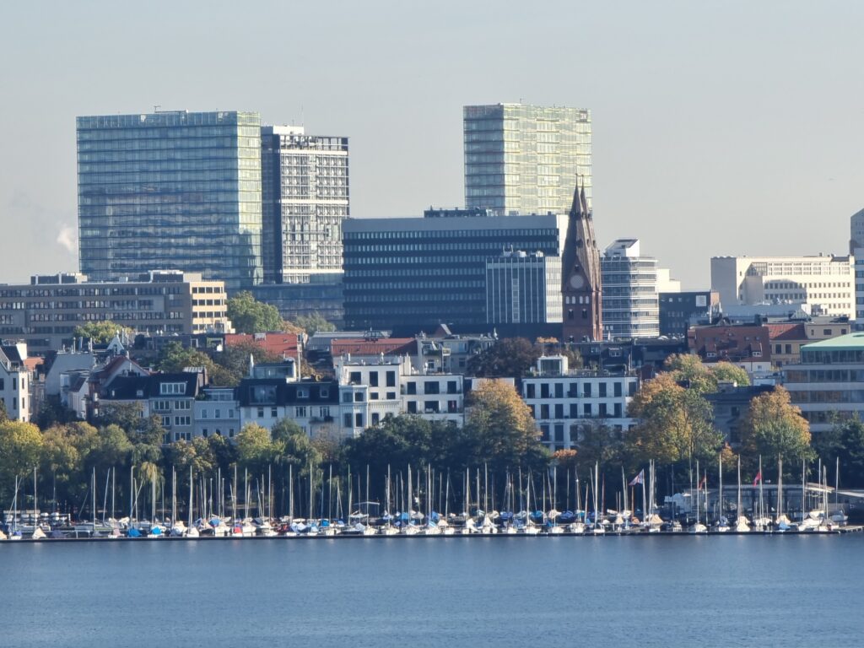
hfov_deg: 8.2
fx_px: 5990
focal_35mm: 240
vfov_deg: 6.2
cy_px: 324
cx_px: 432
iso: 50
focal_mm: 30.6
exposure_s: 1/227
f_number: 4.9
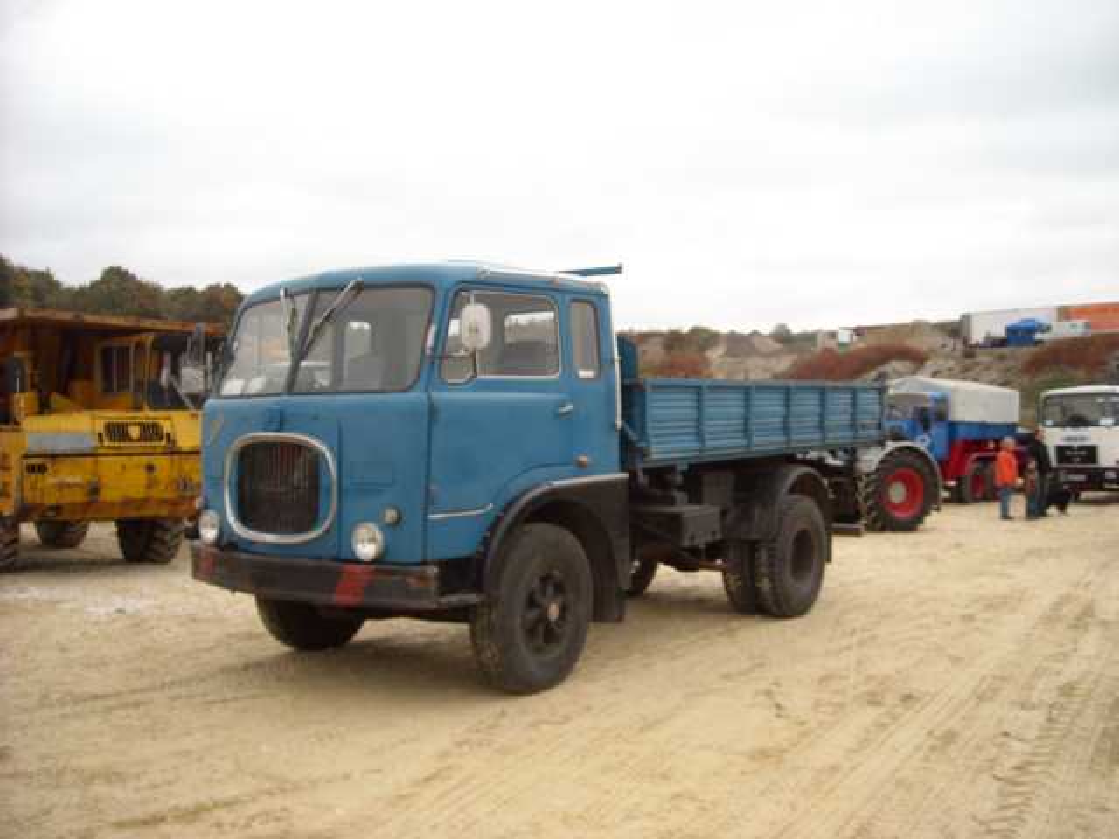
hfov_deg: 52.6
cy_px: 420
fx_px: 1131
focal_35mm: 35
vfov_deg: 40.7
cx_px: 560
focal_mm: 5.7
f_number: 2.8
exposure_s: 1/161
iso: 64
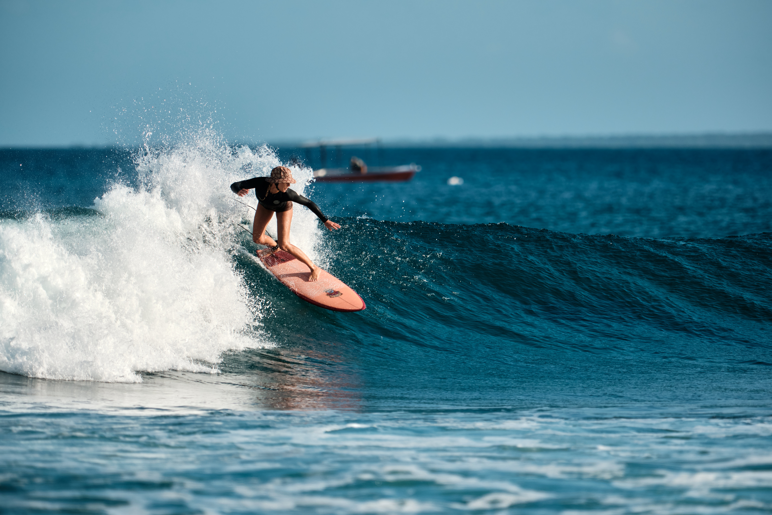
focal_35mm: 420
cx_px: 386
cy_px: 258
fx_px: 9006
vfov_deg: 3.3
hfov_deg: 4.9
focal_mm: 280
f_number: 2.8
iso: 250
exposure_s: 1/5000
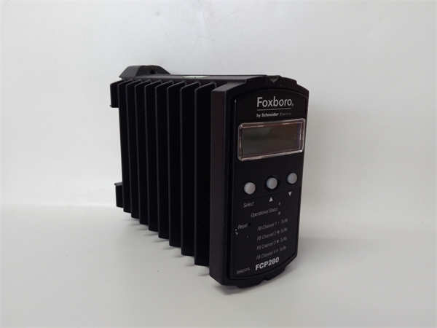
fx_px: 341
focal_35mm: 27
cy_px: 164
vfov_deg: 51.4
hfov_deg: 65.3
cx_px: 218
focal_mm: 3.79
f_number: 2
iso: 132
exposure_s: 1/33
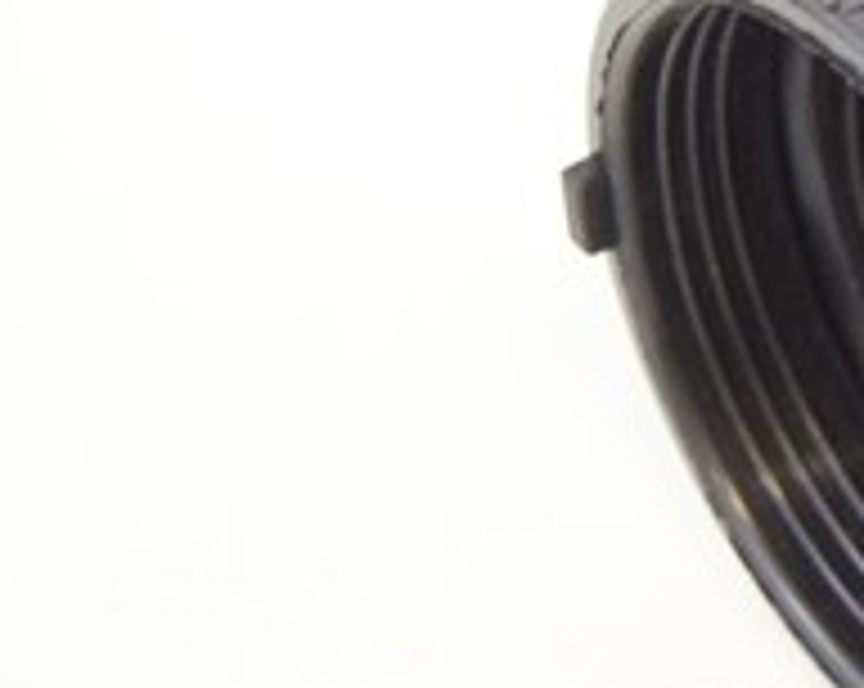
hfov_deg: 12.9
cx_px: 1310
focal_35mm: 141
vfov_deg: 10.9
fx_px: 3600
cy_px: 61
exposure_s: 1/60
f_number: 4.2
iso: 2000
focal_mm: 30
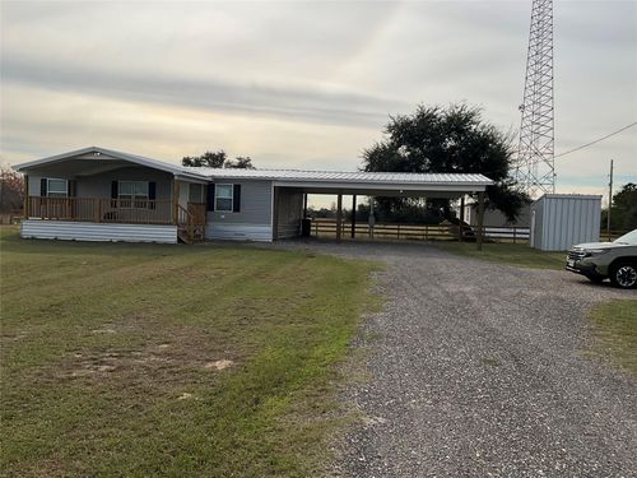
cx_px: 318
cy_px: 239
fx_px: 534
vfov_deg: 48.2
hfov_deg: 61.7
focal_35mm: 29
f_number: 1.8
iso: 25
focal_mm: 3
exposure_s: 1/4065
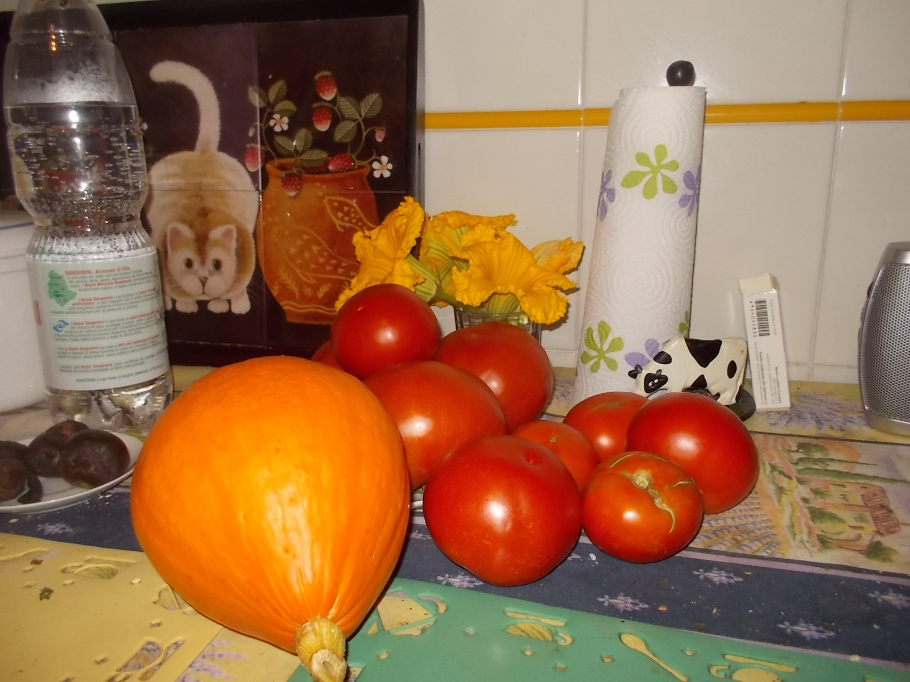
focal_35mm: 29
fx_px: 762
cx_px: 455
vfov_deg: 48.2
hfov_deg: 61.7
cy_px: 341
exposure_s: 1/30
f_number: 3.3
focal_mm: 4.1
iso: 200
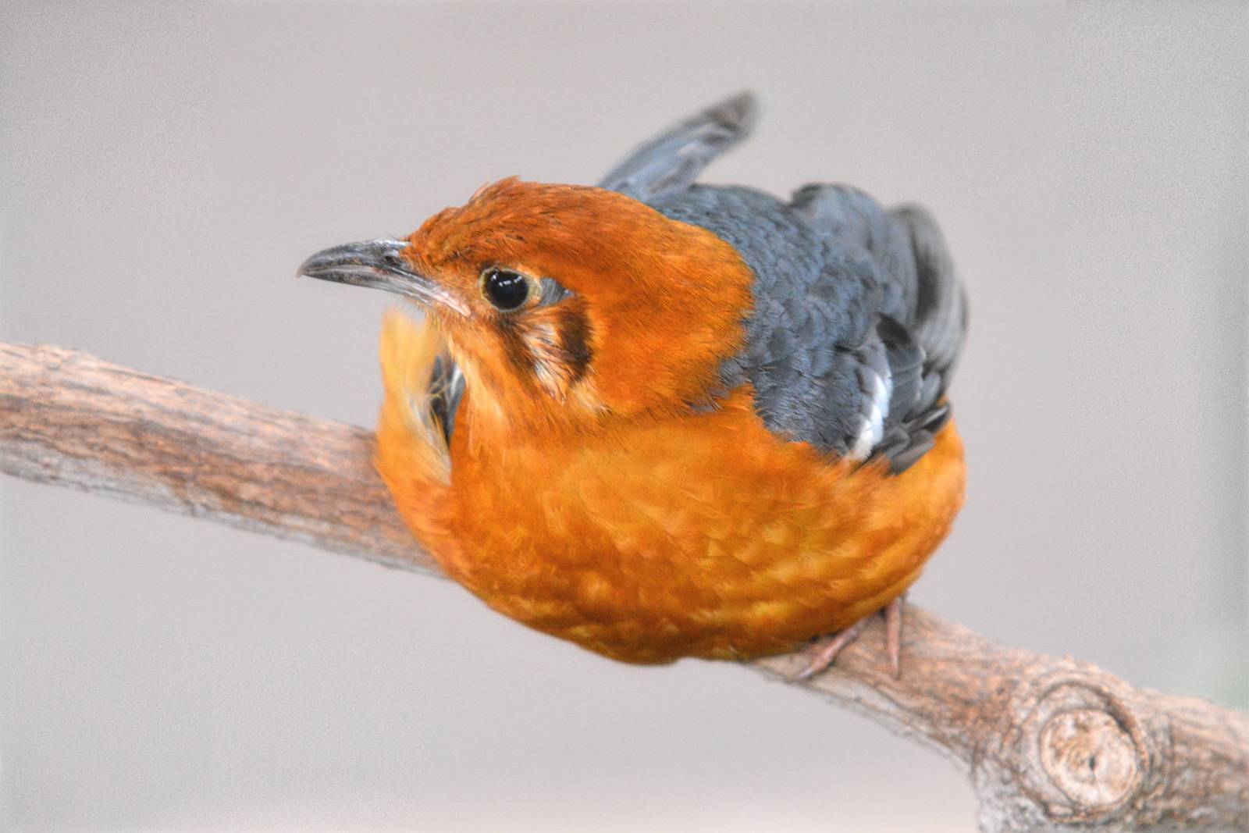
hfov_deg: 4.3
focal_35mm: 480
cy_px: 416
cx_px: 624
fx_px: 16654
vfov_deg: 2.9
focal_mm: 320
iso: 3200
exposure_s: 1/60
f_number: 6.3
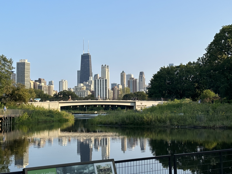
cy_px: 74
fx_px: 409
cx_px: 112
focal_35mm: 61
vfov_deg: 24.0
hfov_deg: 31.7
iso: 64
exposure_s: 1/2252
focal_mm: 6.86
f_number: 1.78
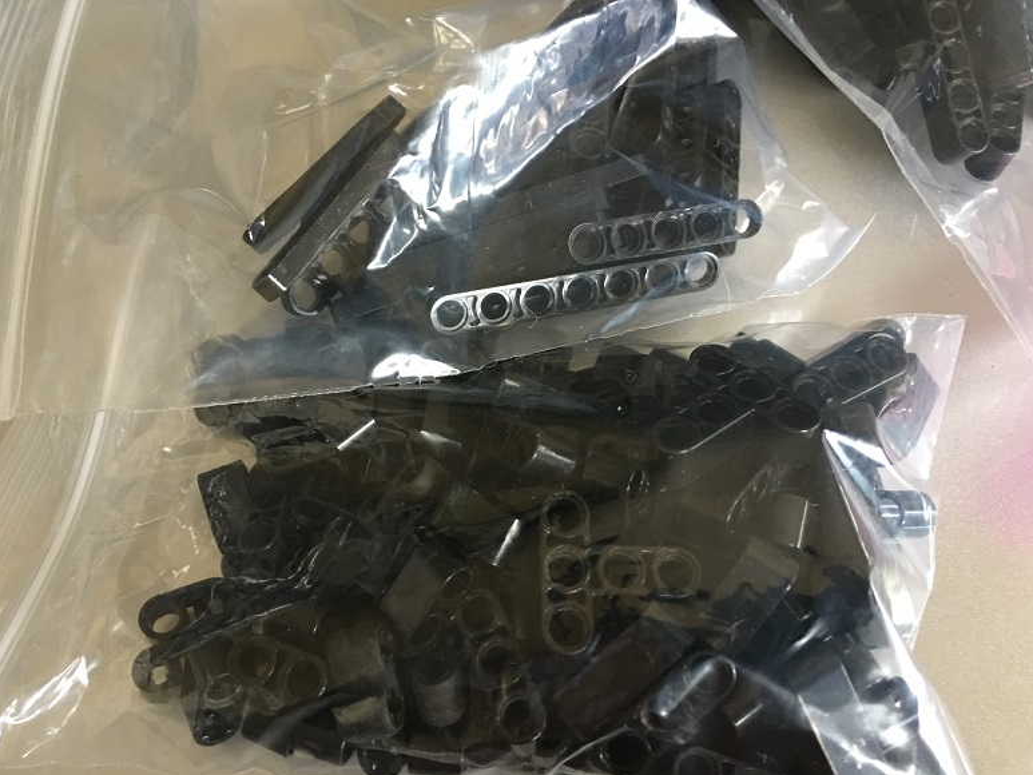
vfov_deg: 46.8
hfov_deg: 60.0
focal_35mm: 30
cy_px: 379
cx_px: 510
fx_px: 895
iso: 100
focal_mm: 4.15
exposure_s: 1/10
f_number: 2.2
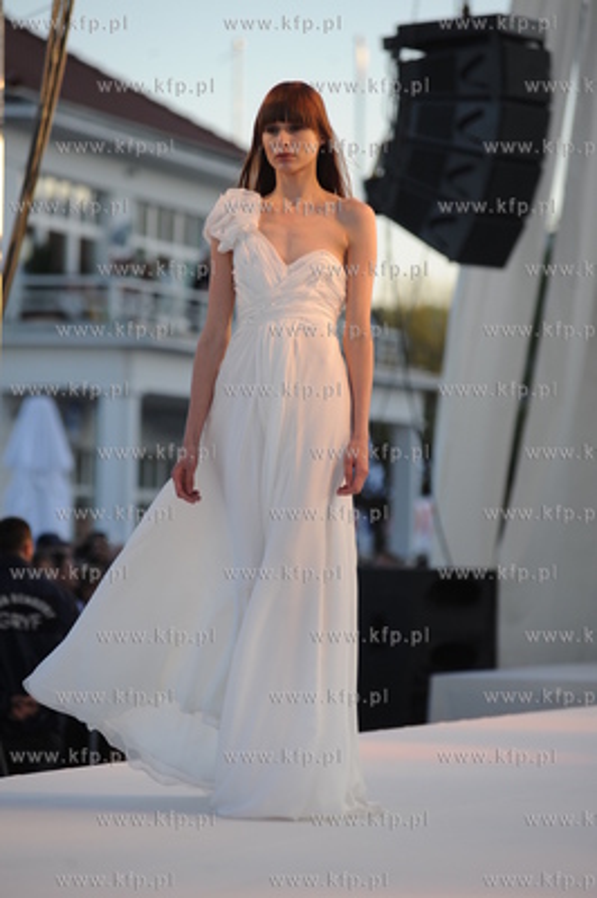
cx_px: 298
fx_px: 3862
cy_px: 449
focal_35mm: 155
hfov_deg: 8.8
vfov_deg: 13.3
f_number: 4
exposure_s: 1/1250
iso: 400
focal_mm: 155
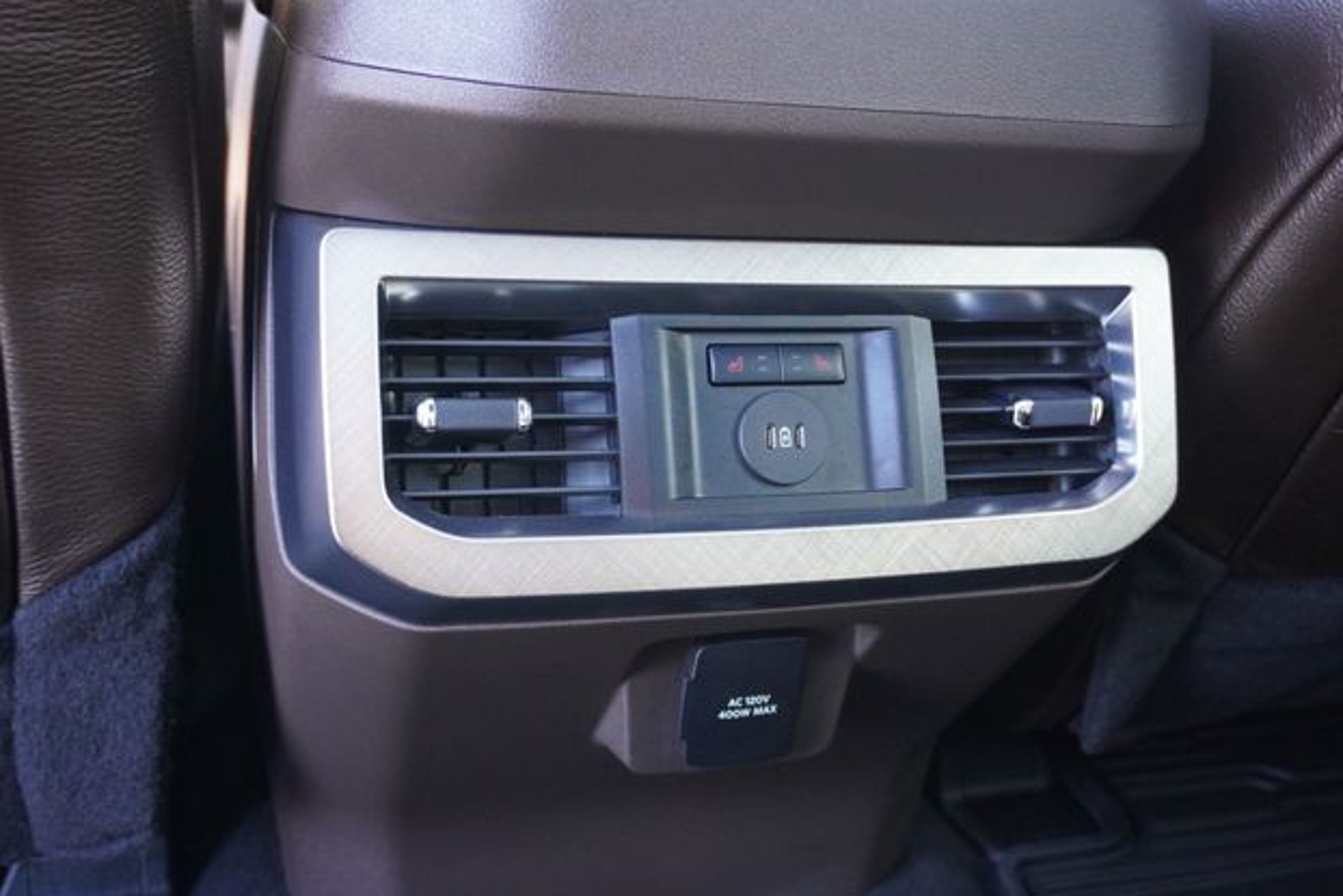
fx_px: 1269
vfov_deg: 38.9
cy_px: 456
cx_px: 654
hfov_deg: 55.8
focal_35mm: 34
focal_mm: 22
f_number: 4
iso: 4000
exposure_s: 1/160
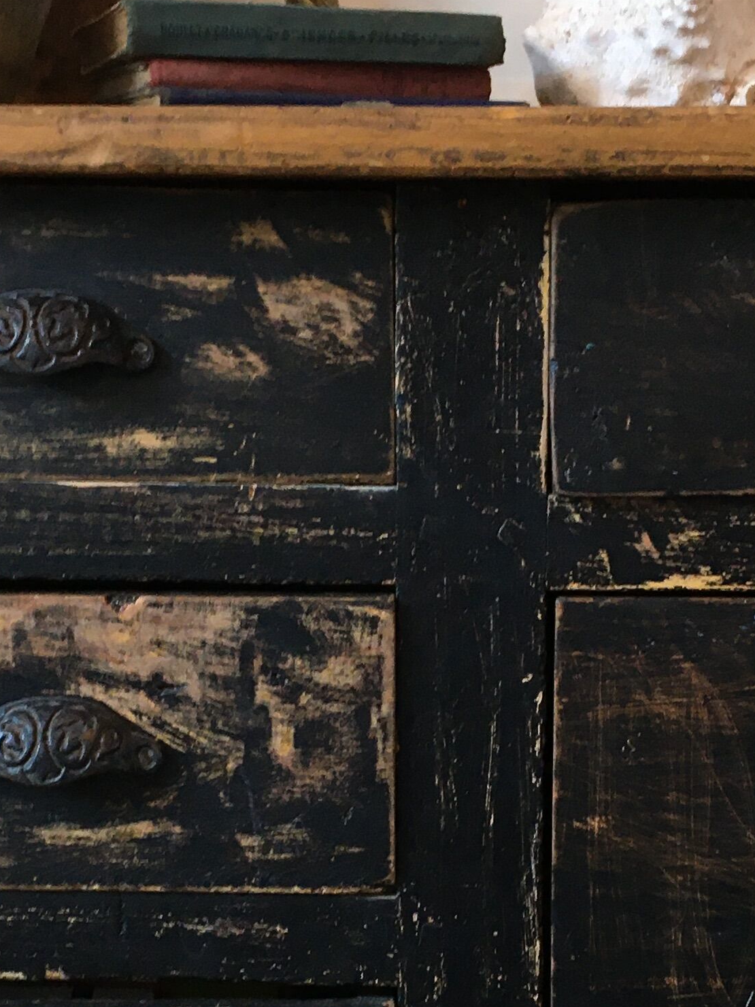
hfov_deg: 18.7
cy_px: 710
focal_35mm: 79
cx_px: 421
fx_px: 2297
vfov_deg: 24.5
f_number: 2.2
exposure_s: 1/33
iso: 80
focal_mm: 4.15
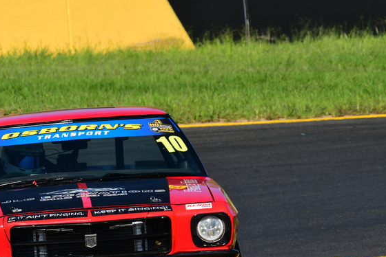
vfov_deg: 1.6
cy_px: 181
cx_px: 114
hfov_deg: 2.5
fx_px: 8968
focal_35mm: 836
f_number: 13
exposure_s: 1/640
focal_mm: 390
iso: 400
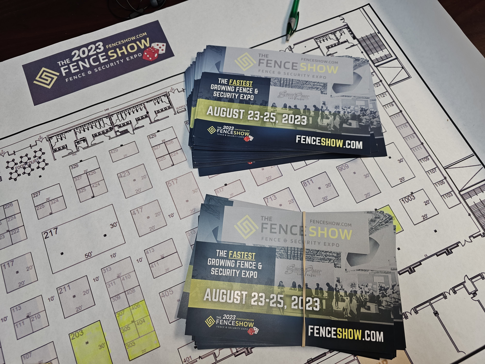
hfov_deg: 73.9
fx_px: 322
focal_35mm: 23
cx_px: 242
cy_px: 182
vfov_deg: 58.9
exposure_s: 1/60
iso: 64
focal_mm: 6.3
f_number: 1.7
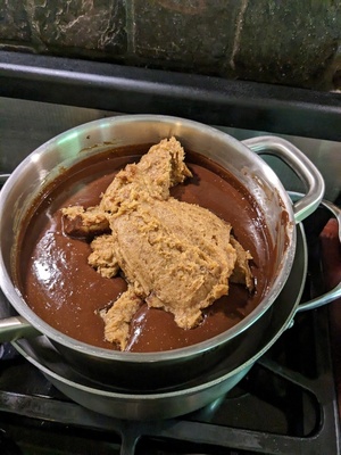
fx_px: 355
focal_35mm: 27
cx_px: 170
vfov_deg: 65.3
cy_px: 228
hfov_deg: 51.4
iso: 990
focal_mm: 4.38
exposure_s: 1/120
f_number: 1.73
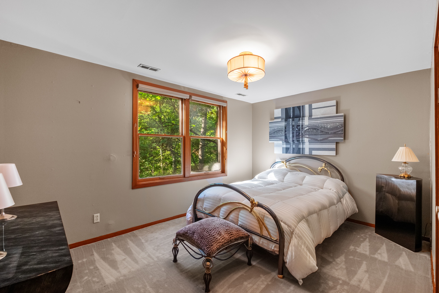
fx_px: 183
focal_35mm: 15
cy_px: 146
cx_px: 220
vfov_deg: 77.3
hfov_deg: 100.4
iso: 400
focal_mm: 10
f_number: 6.4
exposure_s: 1/80
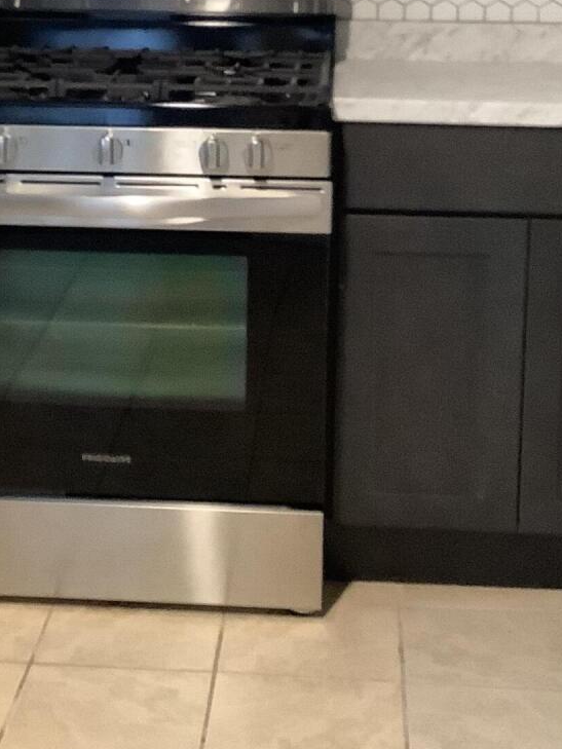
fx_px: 1839
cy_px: 157
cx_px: 160
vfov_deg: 22.7
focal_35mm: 85
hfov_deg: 17.3
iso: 400
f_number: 2.4
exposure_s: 1/33
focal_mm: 3.3
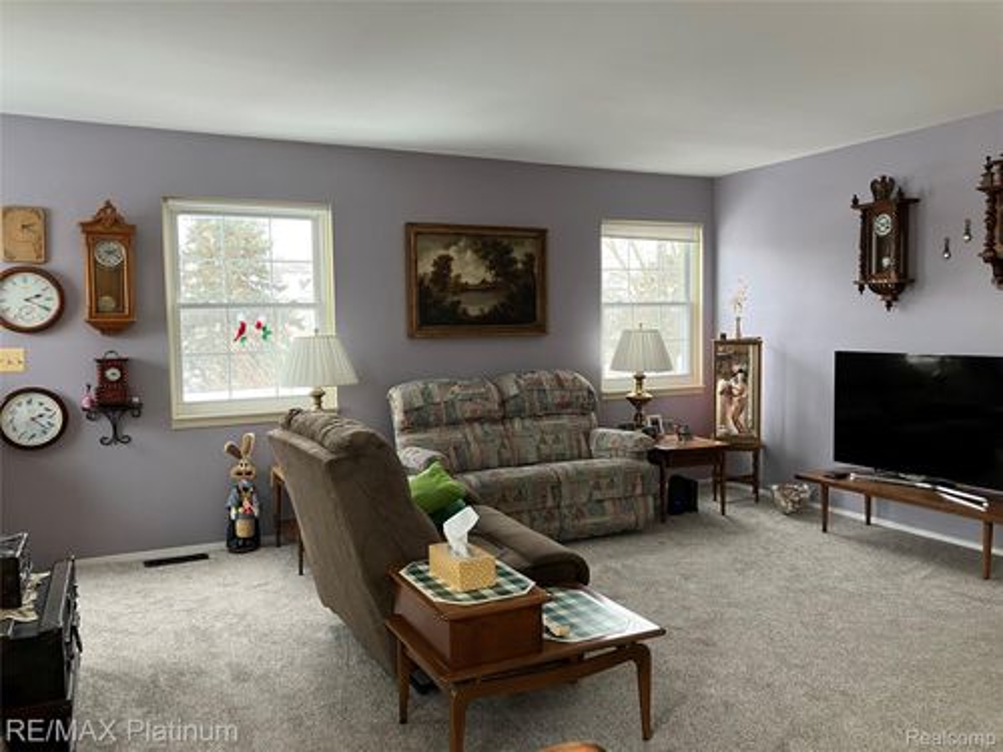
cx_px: 502
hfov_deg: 63.4
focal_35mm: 28
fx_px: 811
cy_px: 376
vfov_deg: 49.7
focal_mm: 3.99
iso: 50
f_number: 1.8
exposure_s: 1/60
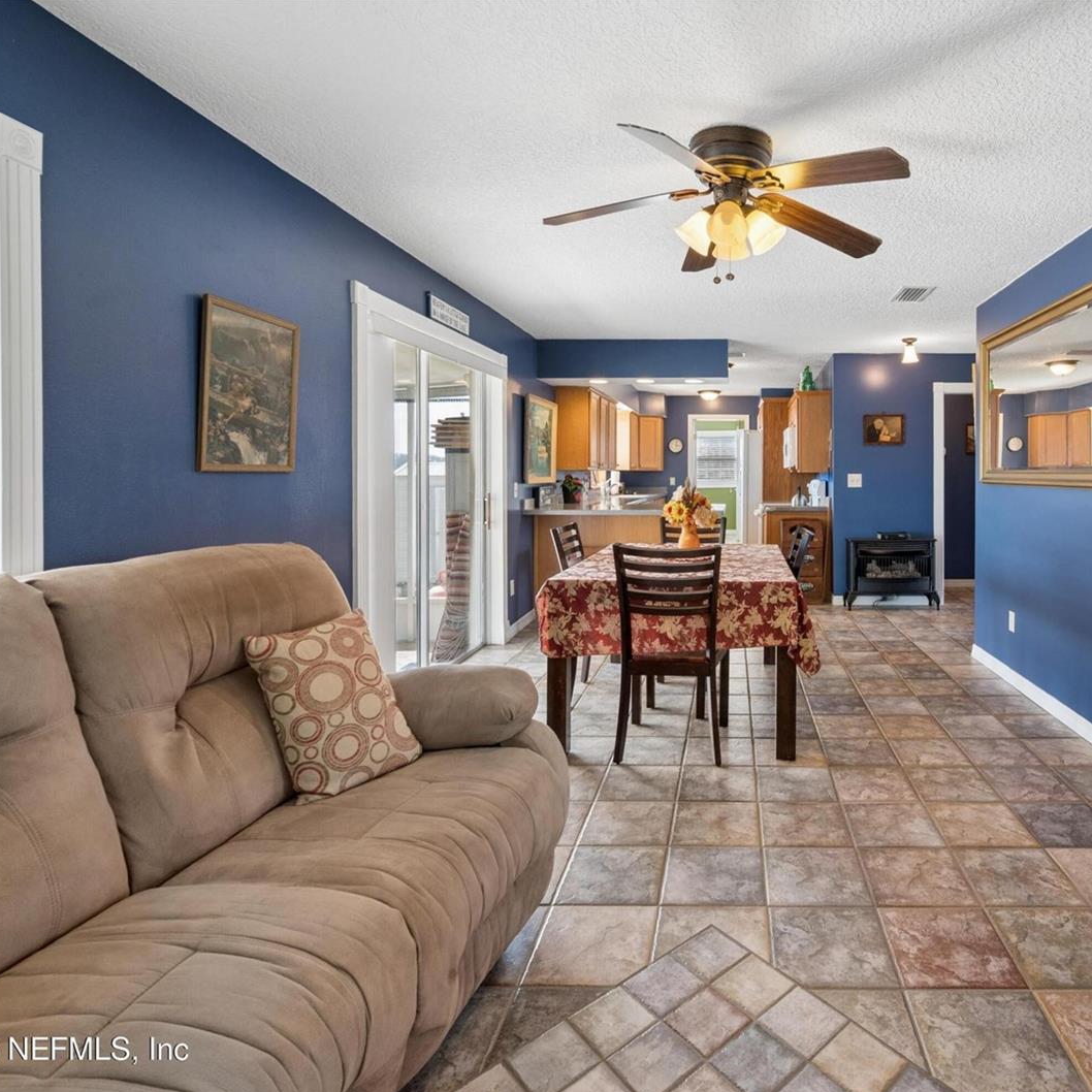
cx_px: 730
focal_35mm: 18
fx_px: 642
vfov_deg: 80.7
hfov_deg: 78.1
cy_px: 549
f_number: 8
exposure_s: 1/30
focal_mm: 14
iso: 400
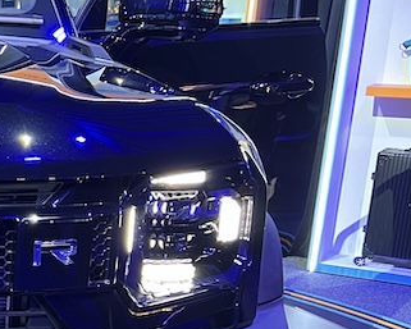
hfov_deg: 20.4
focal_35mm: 79
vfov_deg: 19.2
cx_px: -216
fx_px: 961
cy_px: 264
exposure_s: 1/33
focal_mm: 5.7
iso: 400
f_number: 1.5
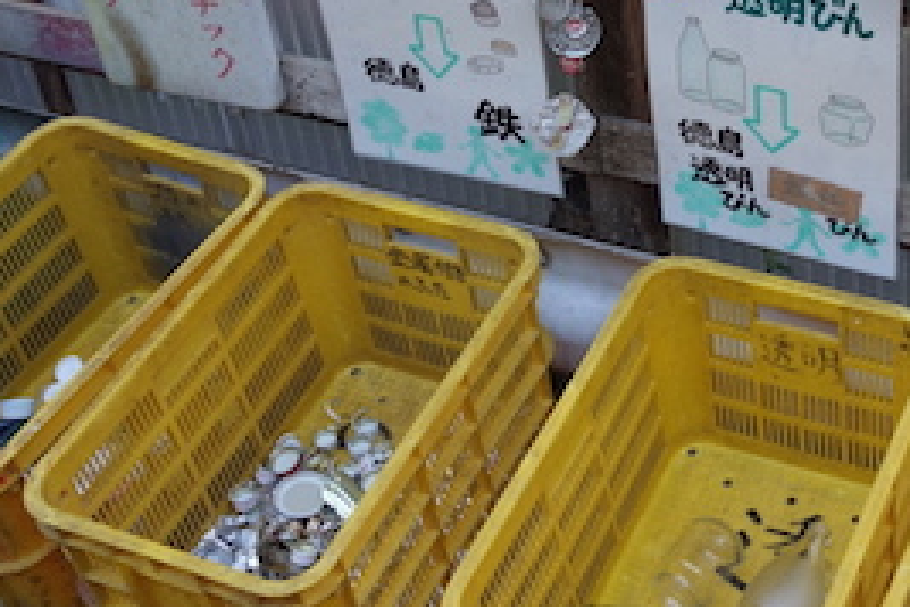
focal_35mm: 67
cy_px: 84
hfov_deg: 29.2
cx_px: 757
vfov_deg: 20.0
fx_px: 1693
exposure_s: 1/100
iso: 125
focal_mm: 10.4
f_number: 3.2
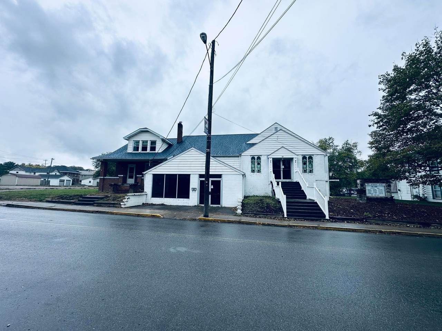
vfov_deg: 85.7
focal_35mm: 14
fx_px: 179
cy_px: 166
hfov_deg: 102.1
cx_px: 221
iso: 40
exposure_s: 1/703
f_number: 2.2
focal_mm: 2.22
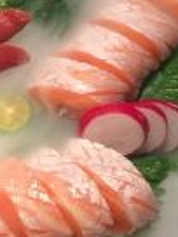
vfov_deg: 13.0
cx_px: -46
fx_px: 1022
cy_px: -35
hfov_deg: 9.8
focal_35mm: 149
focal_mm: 4.15
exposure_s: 1/33
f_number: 2.2
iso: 50
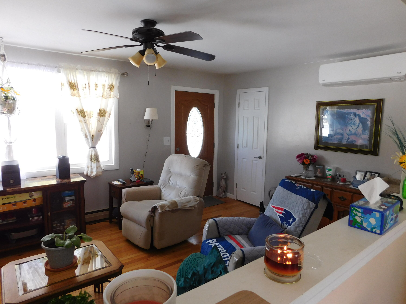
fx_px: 270
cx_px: 203
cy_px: 152
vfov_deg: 58.9
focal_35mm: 23
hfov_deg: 73.9
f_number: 3
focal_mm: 4
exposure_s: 1/50
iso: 125
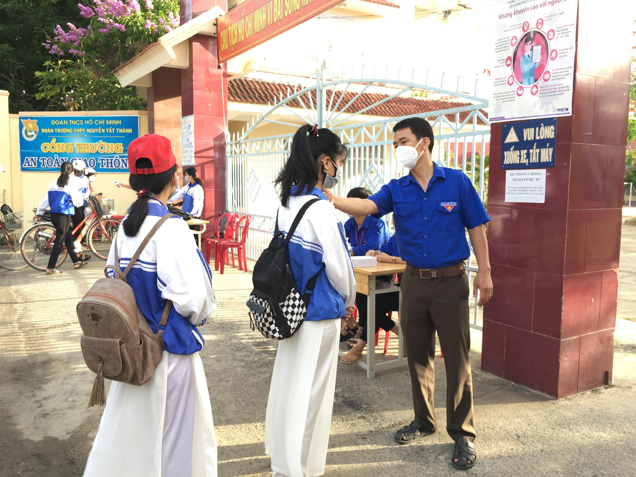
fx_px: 533
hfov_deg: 61.7
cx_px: 318
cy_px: 238
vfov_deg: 48.2
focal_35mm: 29
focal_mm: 4.15
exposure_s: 1/126
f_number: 2.2
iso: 25
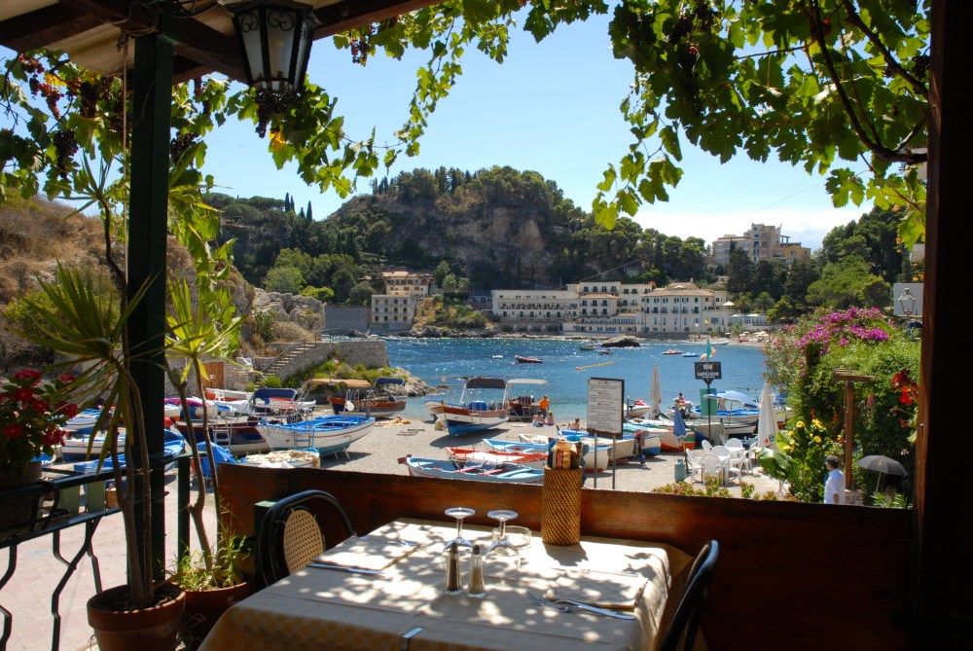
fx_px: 730
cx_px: 486
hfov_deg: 67.3
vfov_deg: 48.0
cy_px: 326
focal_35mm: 27
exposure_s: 1/80
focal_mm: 18
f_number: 11
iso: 100
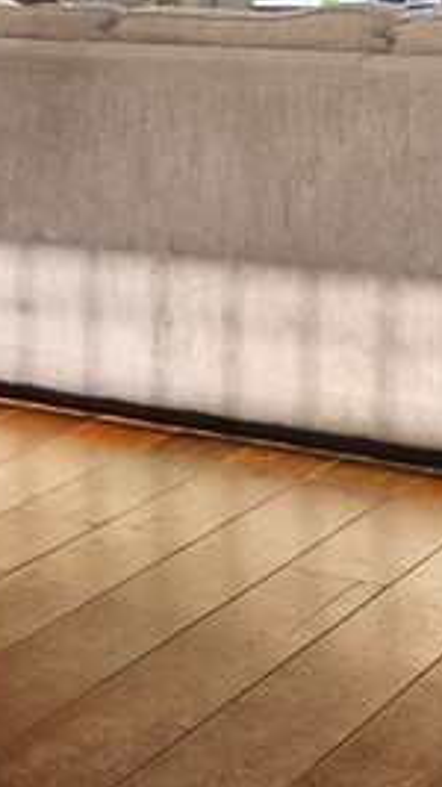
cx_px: -181
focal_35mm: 93
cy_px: -180
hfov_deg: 12.5
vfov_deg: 21.2
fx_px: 1940
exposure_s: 1/15
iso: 400
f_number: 4.5
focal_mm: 14
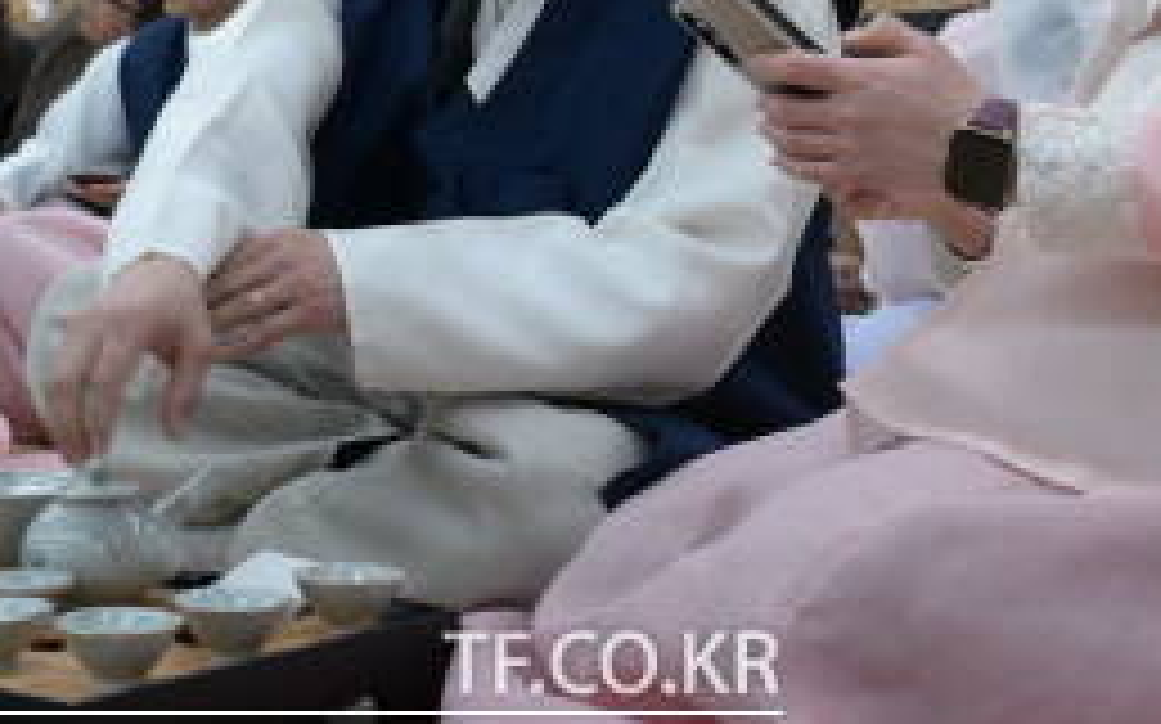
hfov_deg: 26.8
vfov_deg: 16.8
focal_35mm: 76
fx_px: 2404
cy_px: 11
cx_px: 286
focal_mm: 30
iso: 1600
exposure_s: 1/160
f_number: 4
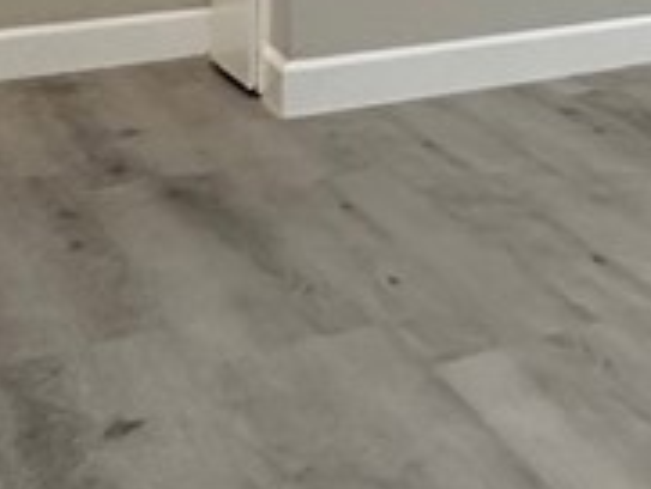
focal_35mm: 79
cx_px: 1457
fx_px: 1487
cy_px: -280
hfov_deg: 16.0
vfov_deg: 16.7
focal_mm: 2.22
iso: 250
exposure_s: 1/120
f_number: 2.2
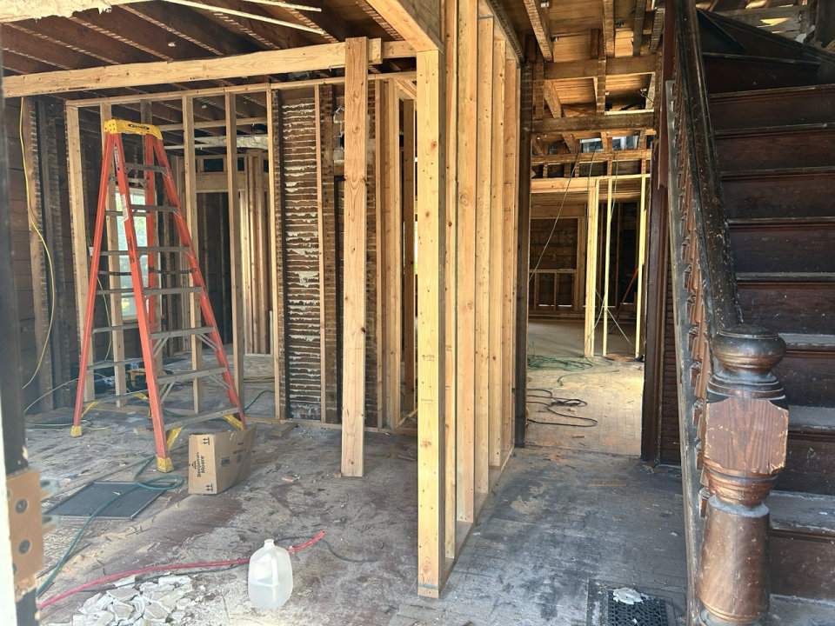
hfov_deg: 67.3
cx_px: 418
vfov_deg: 53.1
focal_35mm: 26
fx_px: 627
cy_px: 313
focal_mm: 5.7
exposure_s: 1/121
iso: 125
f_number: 1.5
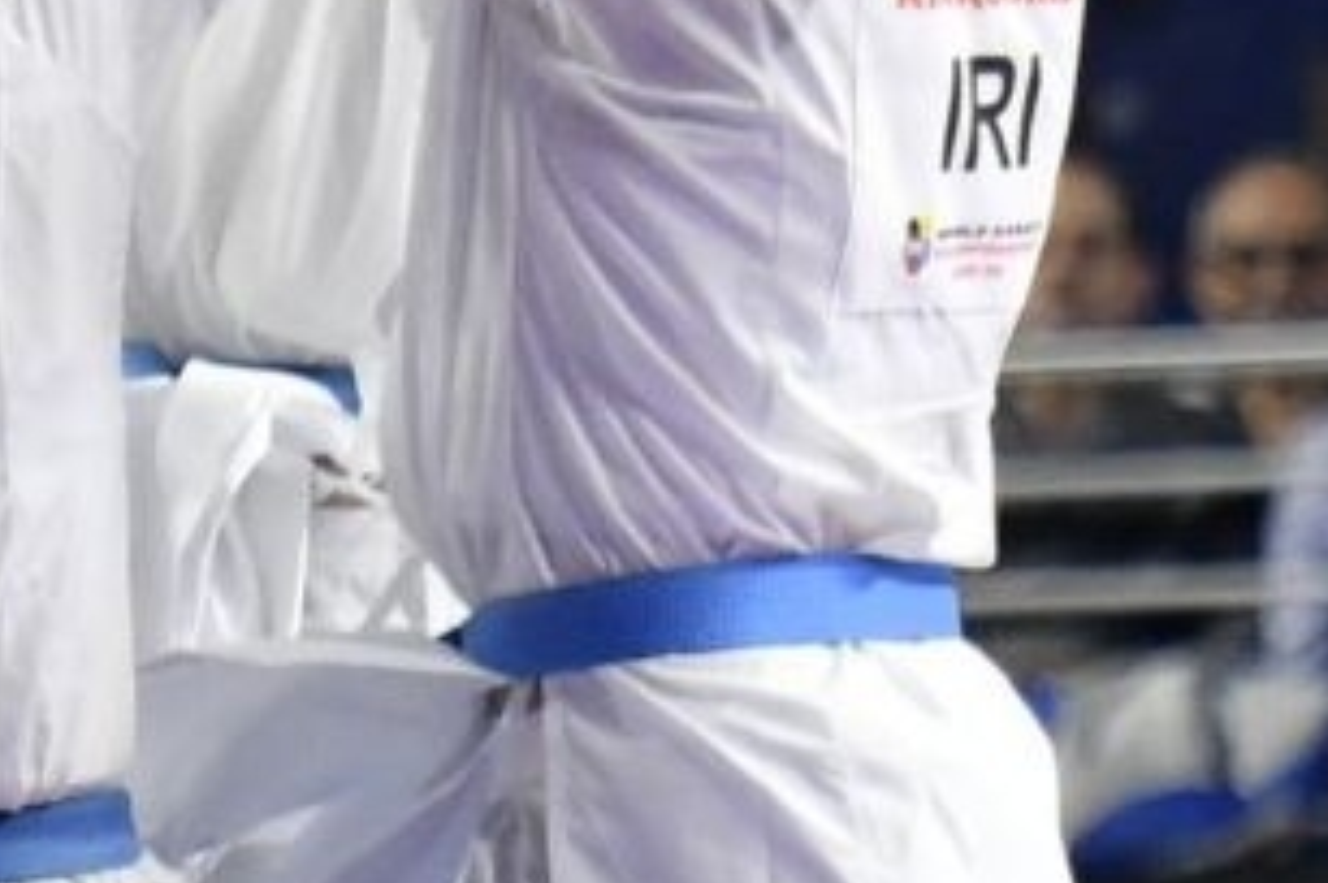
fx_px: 45435
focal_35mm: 1233
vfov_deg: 1.1
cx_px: -934
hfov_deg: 1.7
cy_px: -861
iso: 2000
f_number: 2.8
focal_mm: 140
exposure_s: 1/1000
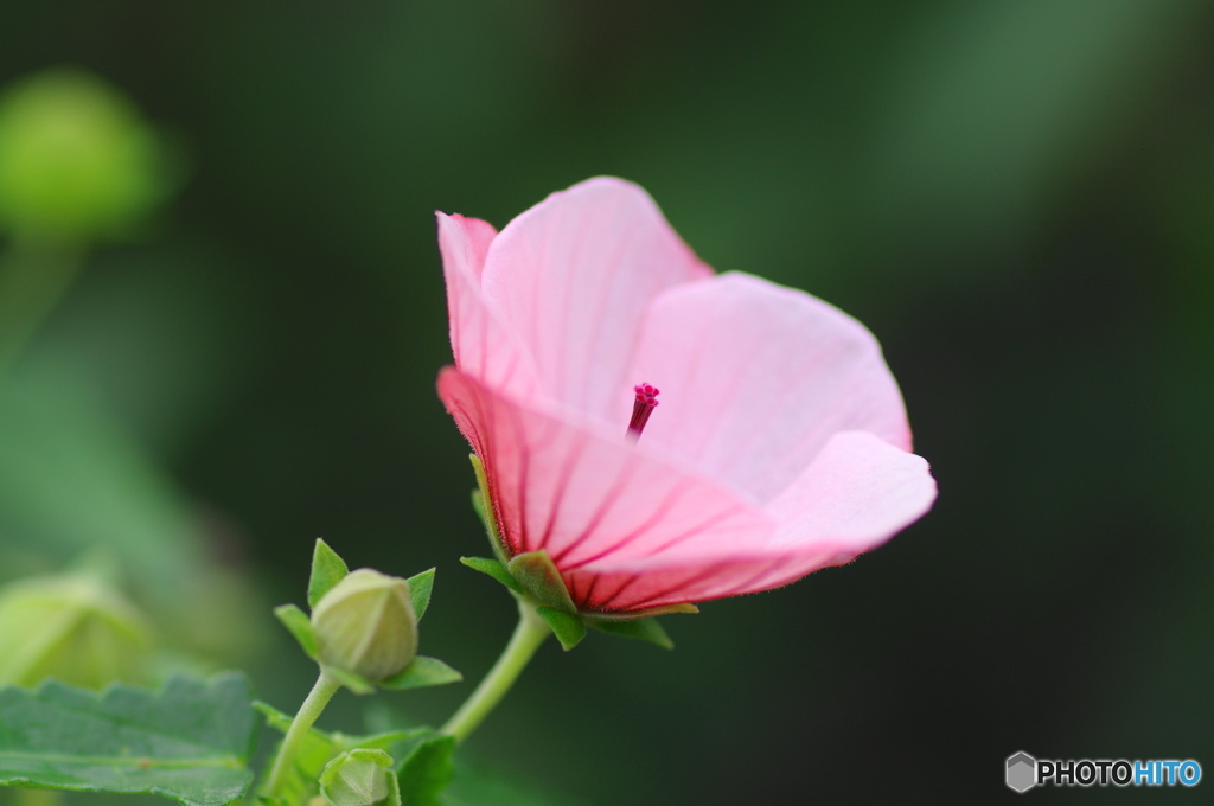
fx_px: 5052
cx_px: 607
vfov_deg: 9.1
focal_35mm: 150
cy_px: 403
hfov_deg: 13.7
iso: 160
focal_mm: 100
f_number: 4
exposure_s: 1/320
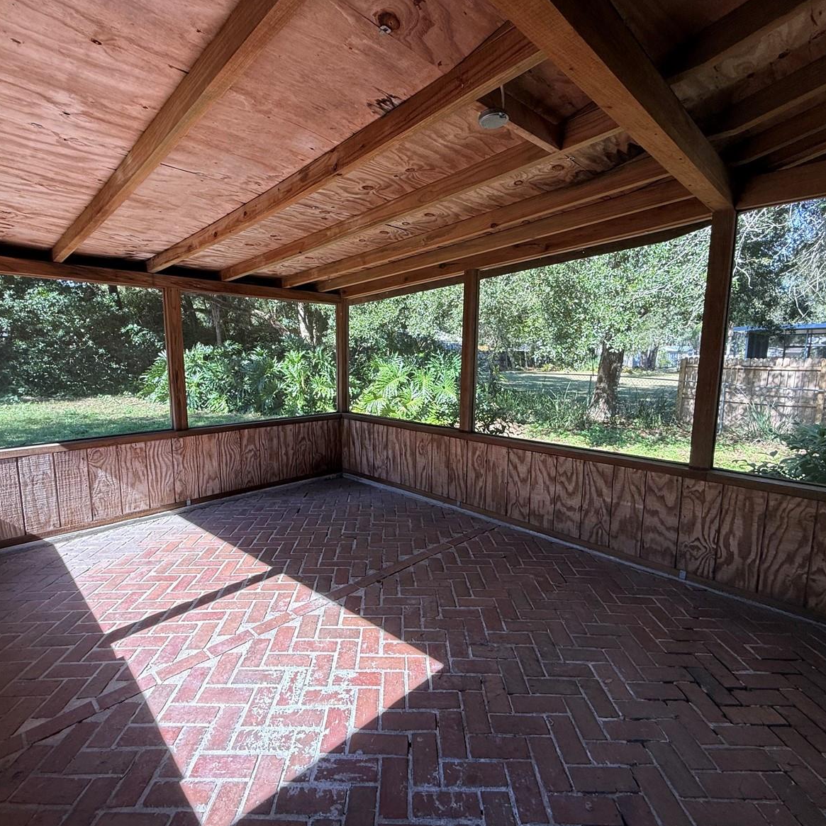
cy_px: 411
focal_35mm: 17
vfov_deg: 84.0
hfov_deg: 84.0
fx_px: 459
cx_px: 405
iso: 64
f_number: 2.2
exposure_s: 1/141
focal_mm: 2.22
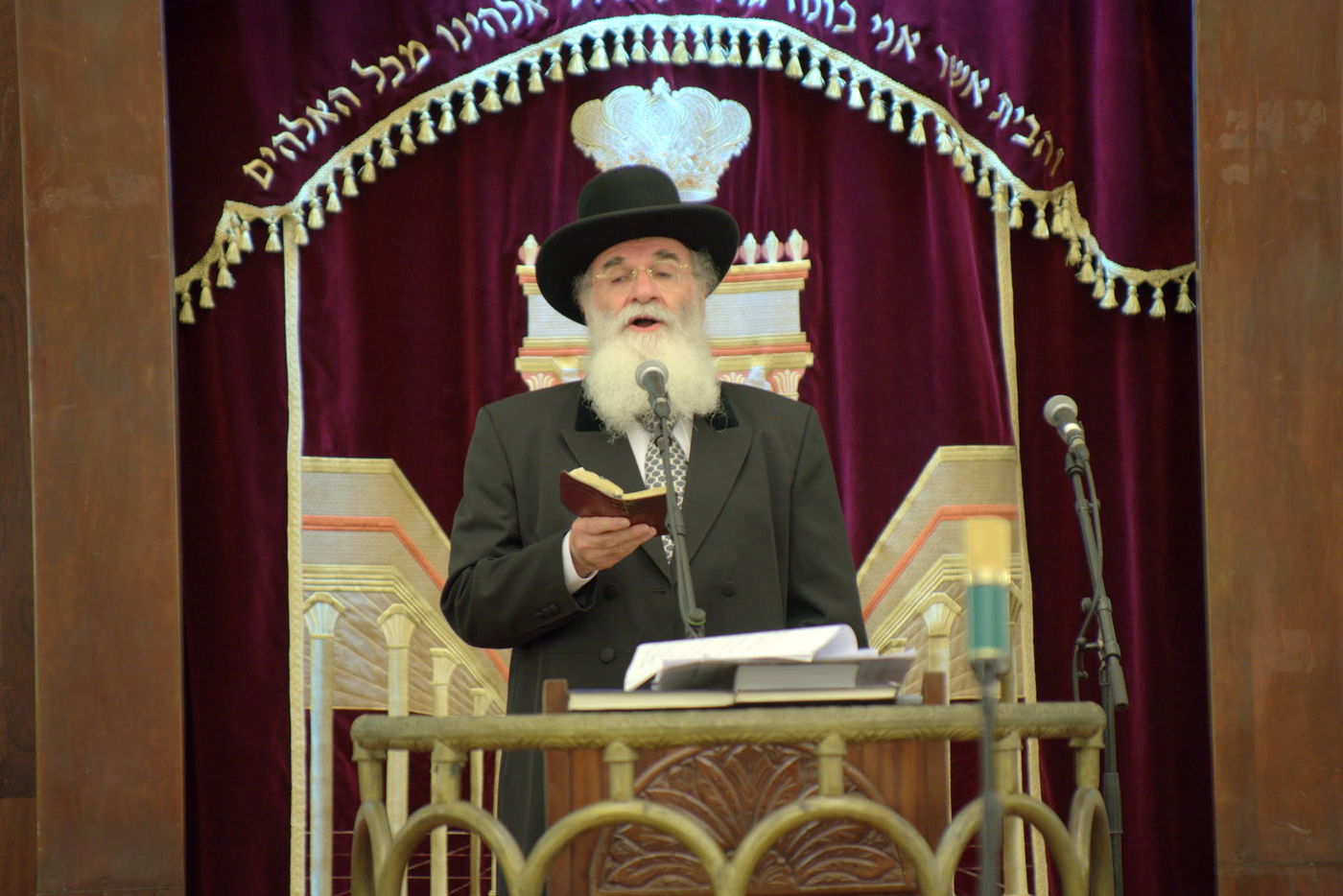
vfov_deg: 6.8
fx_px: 7537
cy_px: 448
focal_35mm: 202
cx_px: 672
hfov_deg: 10.2
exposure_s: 1/30
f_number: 2.8
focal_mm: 135
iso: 800
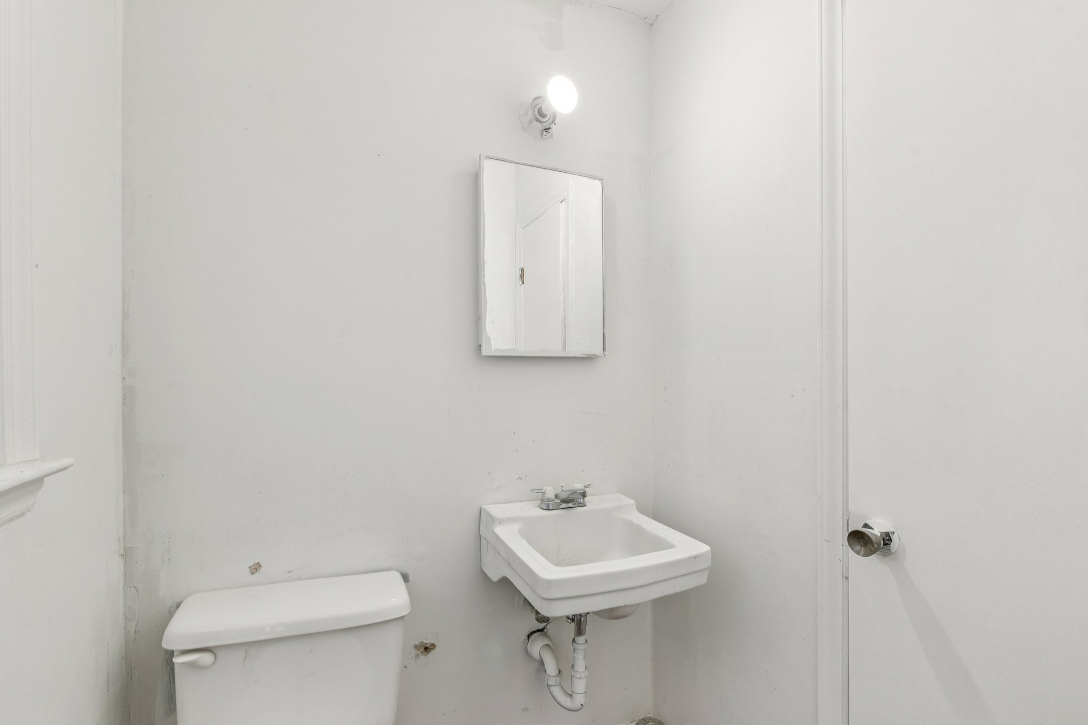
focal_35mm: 15
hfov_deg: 100.4
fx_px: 453
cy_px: 372
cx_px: 526
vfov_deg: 77.3
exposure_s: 1/13
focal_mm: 14
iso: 200
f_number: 8
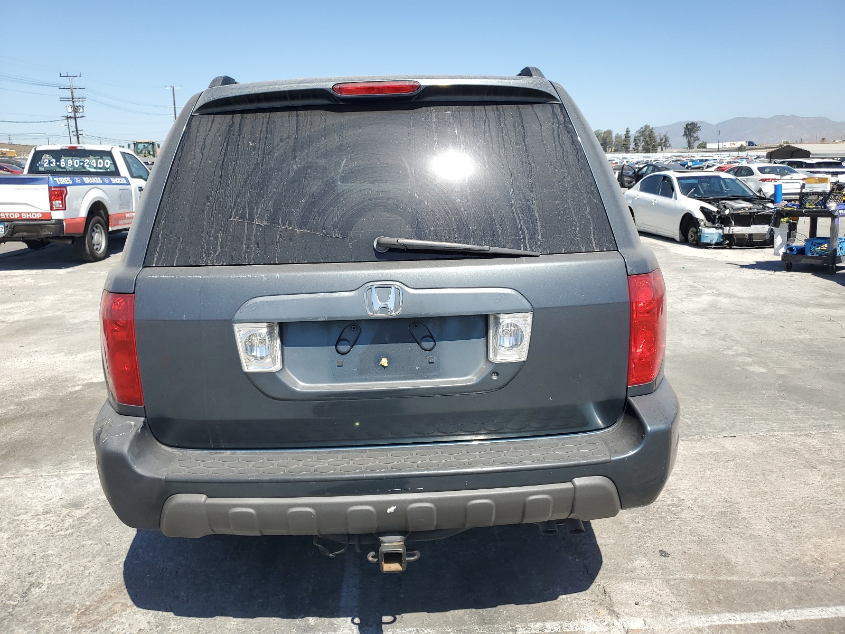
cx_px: 422
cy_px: 317
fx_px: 635
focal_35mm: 26
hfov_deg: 67.3
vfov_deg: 53.1
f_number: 1.5
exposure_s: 1/2000
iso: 50
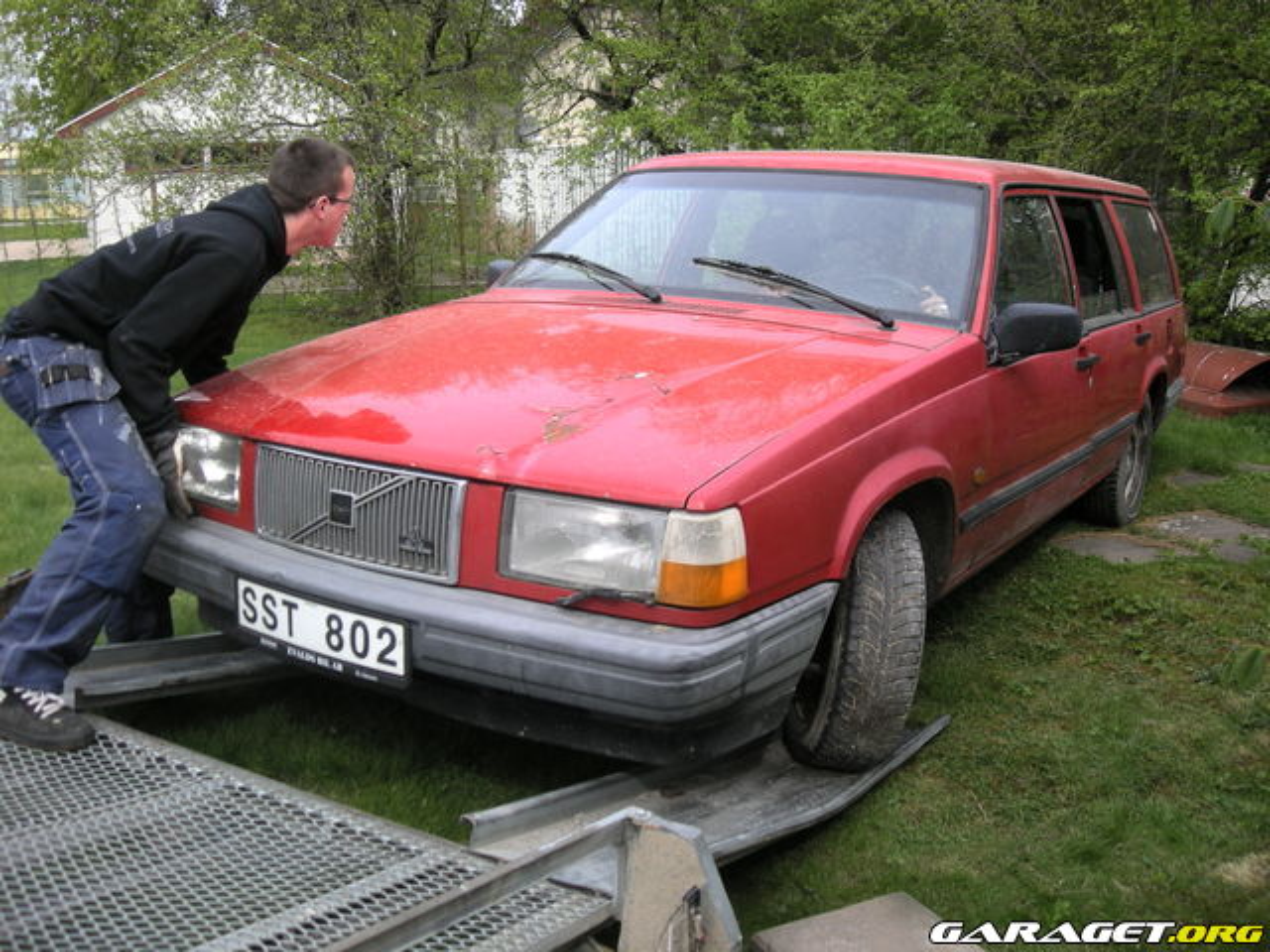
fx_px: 1284
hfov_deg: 52.6
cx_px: 635
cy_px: 476
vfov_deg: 40.7
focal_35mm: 35
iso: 50
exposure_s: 1/217
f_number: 2.8
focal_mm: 5.7
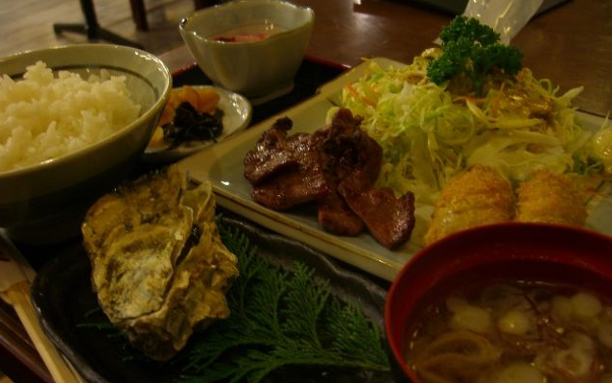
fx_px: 684
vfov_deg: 31.2
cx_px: 306
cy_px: 221
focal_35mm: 41
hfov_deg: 48.2
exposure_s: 1/8
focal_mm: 7.9
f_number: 2.8
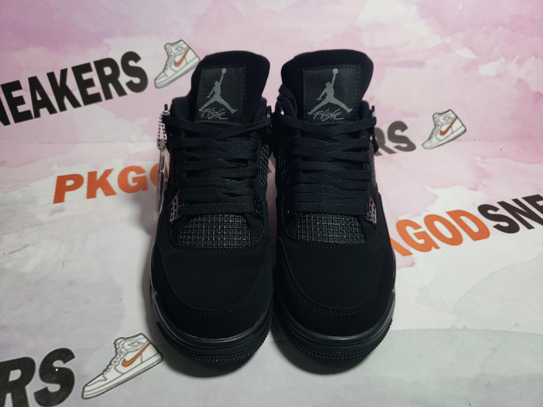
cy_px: 204
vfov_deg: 53.1
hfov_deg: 67.3
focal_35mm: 26
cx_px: 272
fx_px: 408
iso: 50
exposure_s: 1/373
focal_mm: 4.3
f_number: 1.5
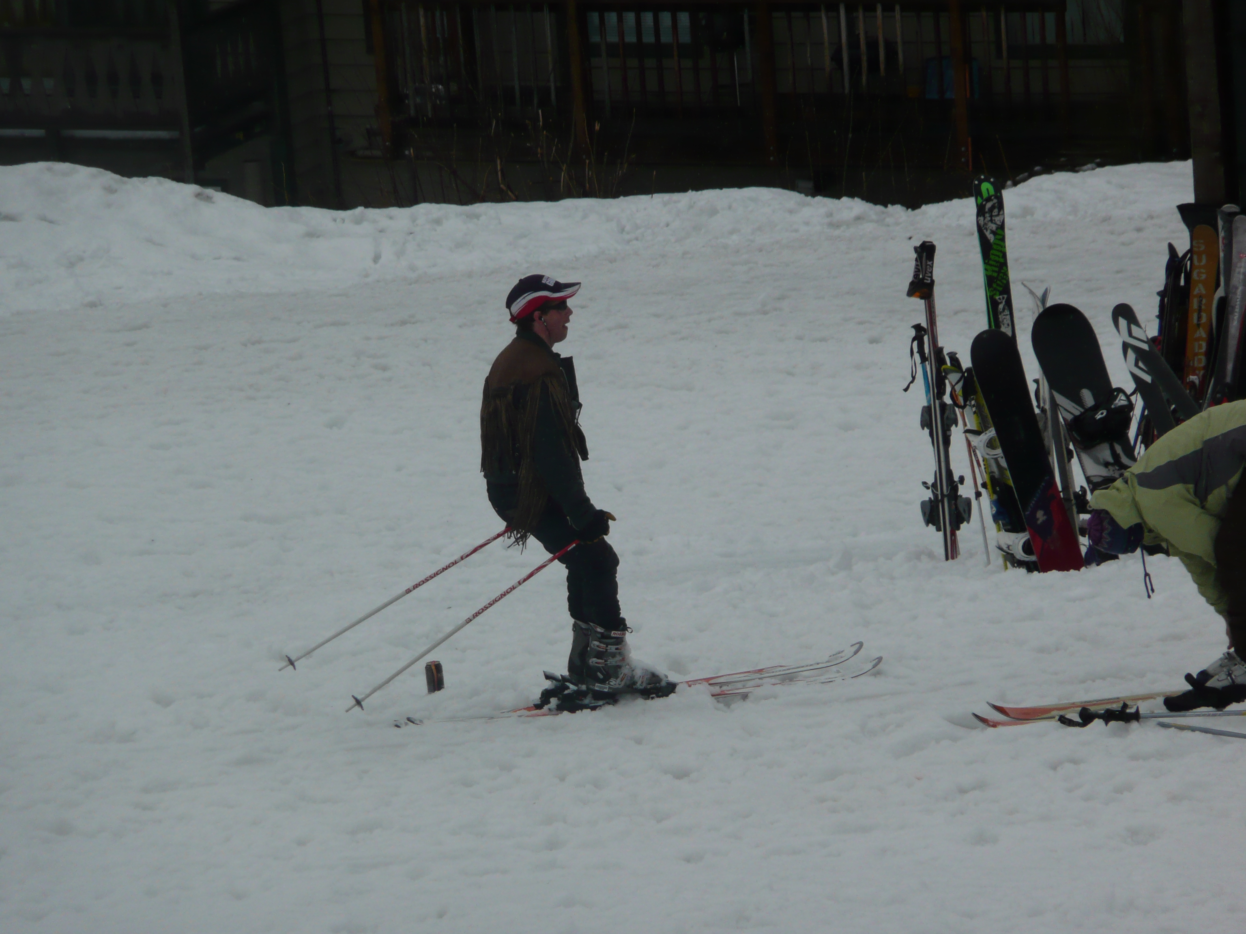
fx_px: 10079
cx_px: 623
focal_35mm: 280
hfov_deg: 7.1
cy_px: 467
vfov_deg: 5.3
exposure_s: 1/800
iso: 100
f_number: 4.9
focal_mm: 46
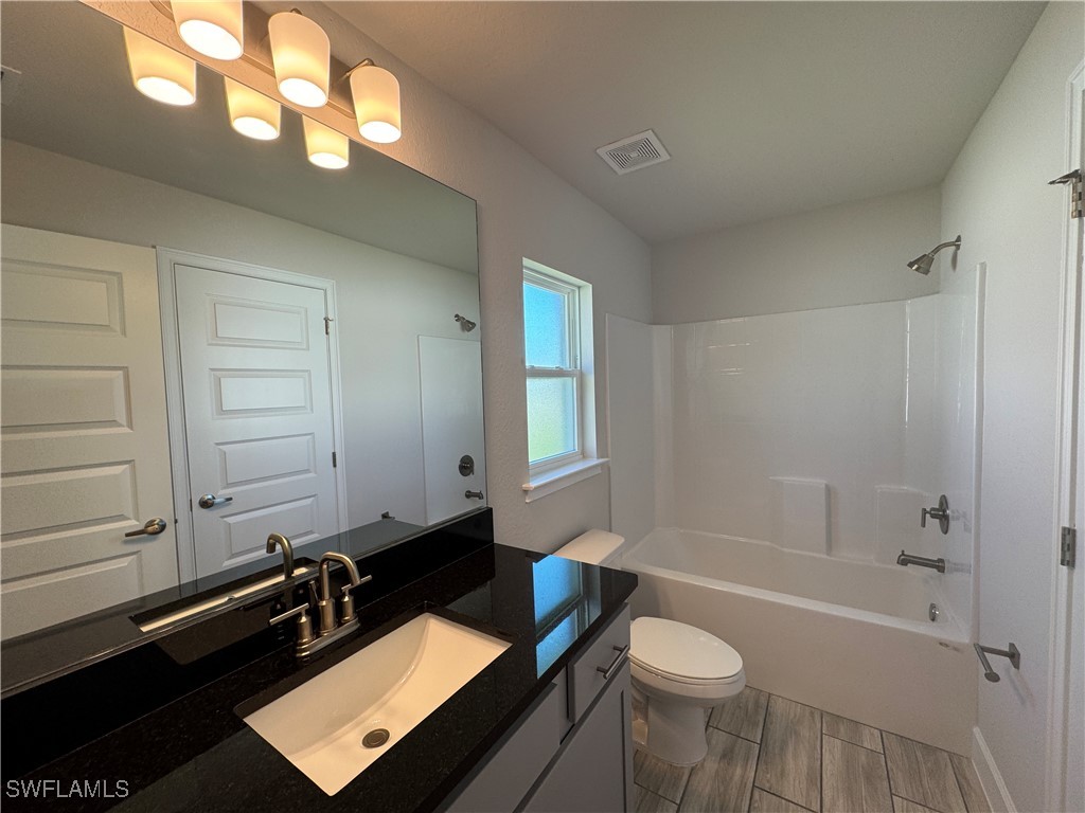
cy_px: 406
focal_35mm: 14
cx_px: 542
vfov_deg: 85.7
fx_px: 439
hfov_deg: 102.1
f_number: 2.2
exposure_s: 1/120
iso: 80
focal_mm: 2.22
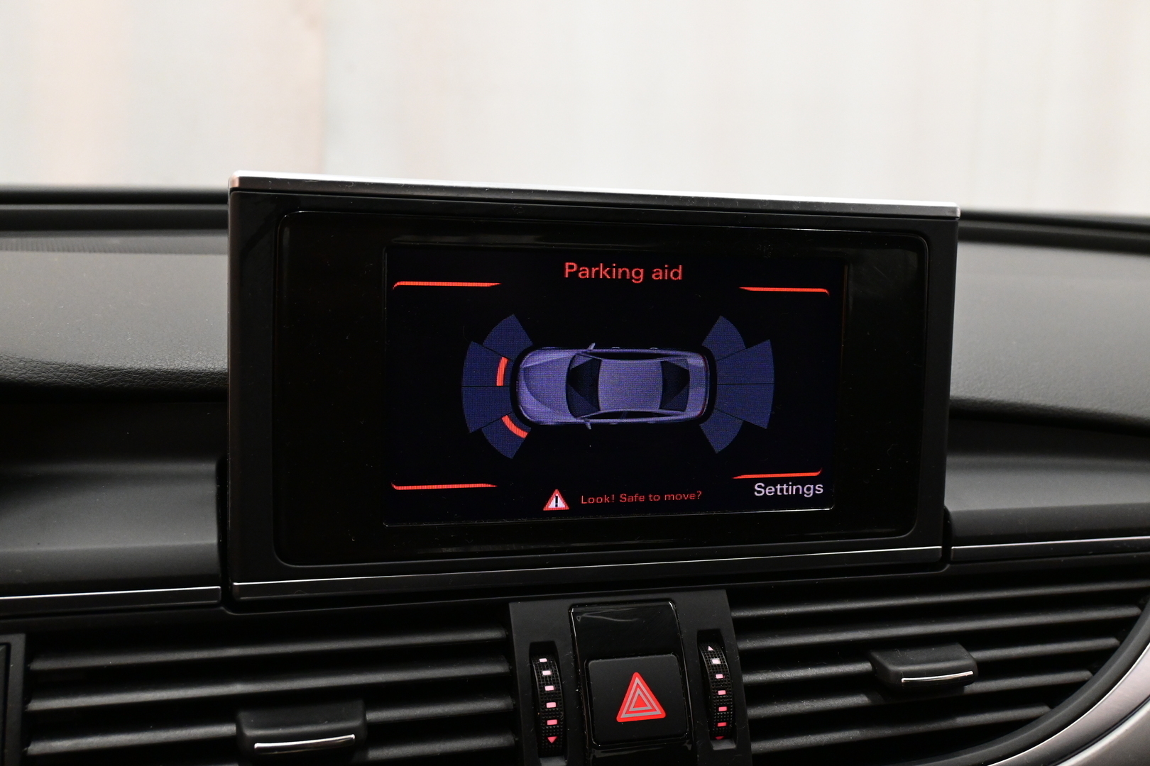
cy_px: 383
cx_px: 575
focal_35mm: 37
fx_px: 1174
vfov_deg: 36.2
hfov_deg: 52.2
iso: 3200
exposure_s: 1/100
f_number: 5.6
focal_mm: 24.5
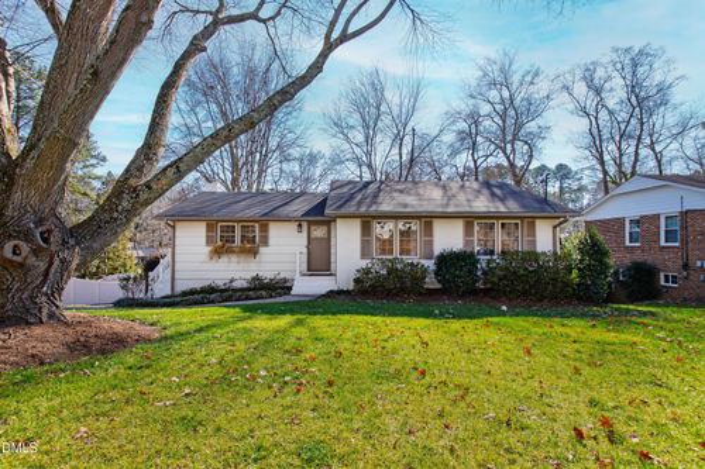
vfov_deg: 69.6
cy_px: 234
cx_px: 352
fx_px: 338
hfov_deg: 92.5
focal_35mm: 17
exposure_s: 1/60
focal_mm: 11.5
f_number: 8
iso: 100
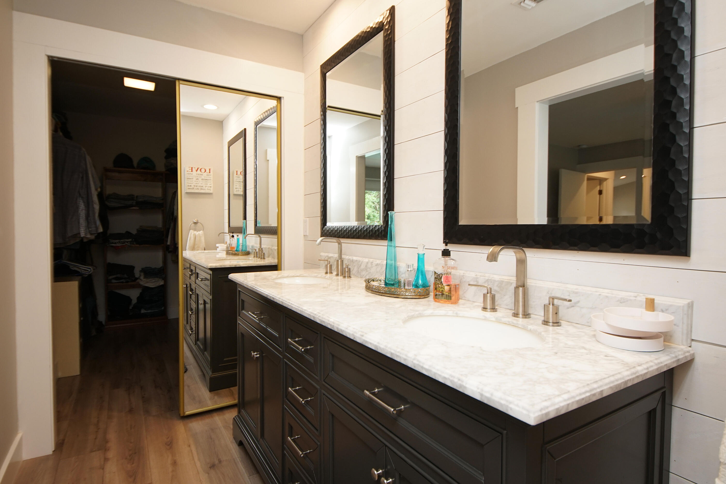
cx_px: 363
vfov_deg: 67.4
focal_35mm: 18
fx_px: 363
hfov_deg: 90.0
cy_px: 242
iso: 400
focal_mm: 12
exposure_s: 1/60
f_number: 4.5
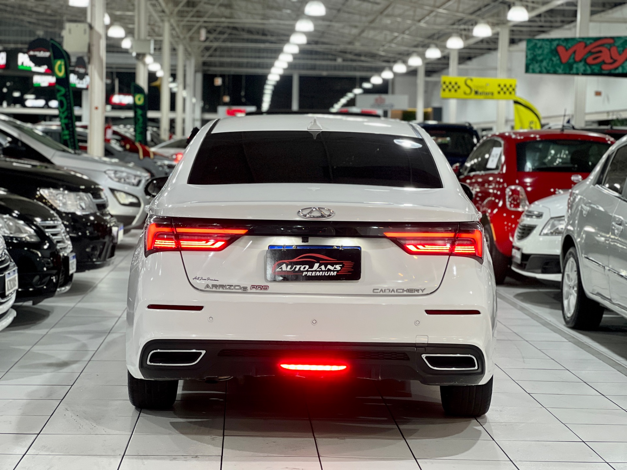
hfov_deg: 25.3
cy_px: 235
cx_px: 314
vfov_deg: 19.1
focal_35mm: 77
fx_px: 1395
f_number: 2.8
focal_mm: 9
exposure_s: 1/40
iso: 250
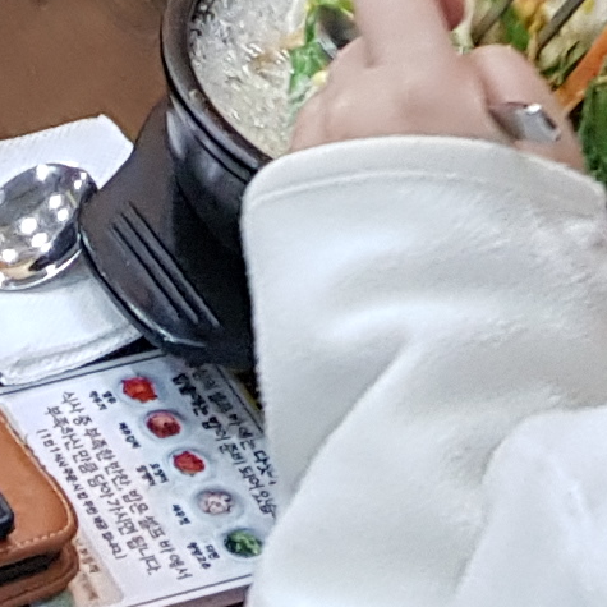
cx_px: -144
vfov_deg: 7.9
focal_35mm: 195
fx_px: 3869
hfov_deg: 8.9
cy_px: -1141
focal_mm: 4.2
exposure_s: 1/40
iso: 200
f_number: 1.7
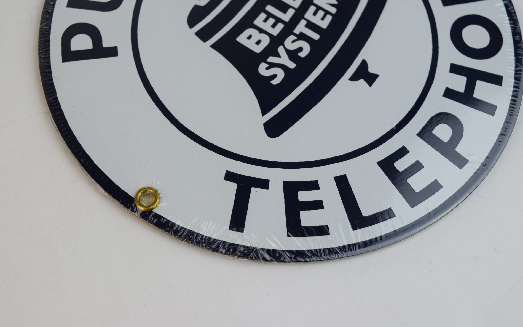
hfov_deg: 36.3
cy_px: 153
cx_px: 265
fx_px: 798
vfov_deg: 23.1
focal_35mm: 56
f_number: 7.1
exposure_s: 1/200
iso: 400
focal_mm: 36
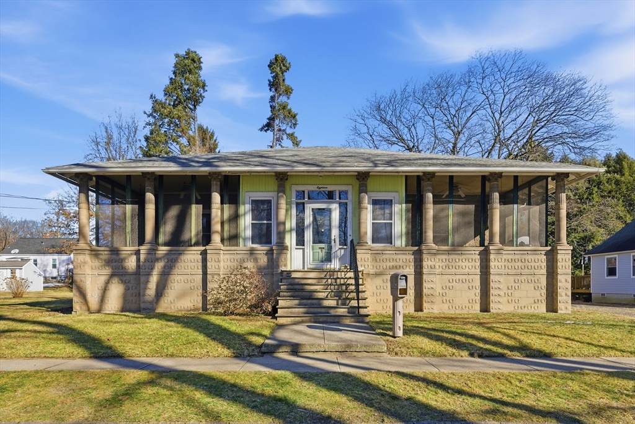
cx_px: 318
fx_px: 341
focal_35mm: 19
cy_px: 212
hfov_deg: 86.0
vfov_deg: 63.8
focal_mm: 19.3
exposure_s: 1/1000
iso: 100
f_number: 7.1
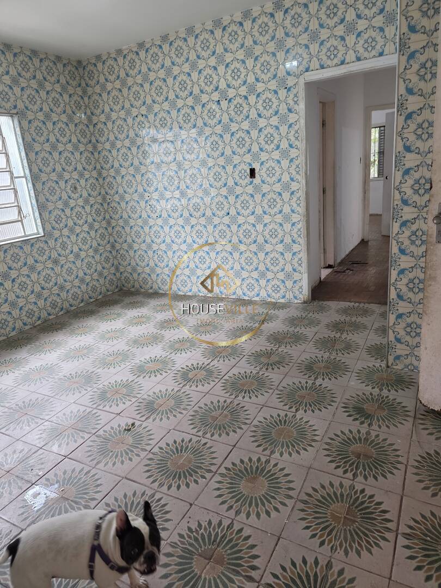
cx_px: 220
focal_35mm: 23
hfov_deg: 58.9
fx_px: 391
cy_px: 294
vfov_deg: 73.9
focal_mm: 6.3
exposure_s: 1/60
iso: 200
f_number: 1.7
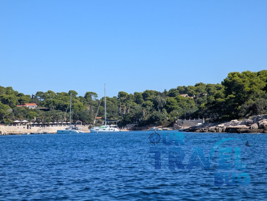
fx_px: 850
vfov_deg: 13.5
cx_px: 134
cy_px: 100
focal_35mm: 110
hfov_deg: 17.9
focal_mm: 17.91
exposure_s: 1/705
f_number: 2.8
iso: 48
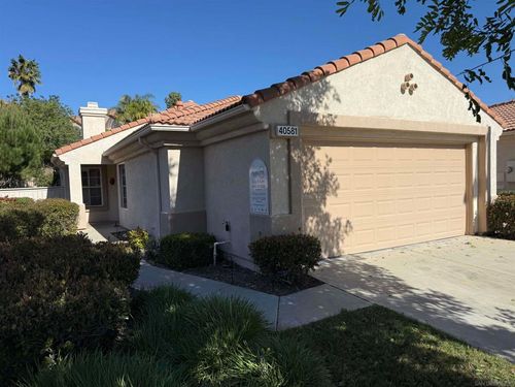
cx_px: 258
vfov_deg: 56.8
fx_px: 357
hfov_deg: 71.6
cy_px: 194
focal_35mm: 24
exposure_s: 1/5714
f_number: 1.78
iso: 80
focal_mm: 6.76
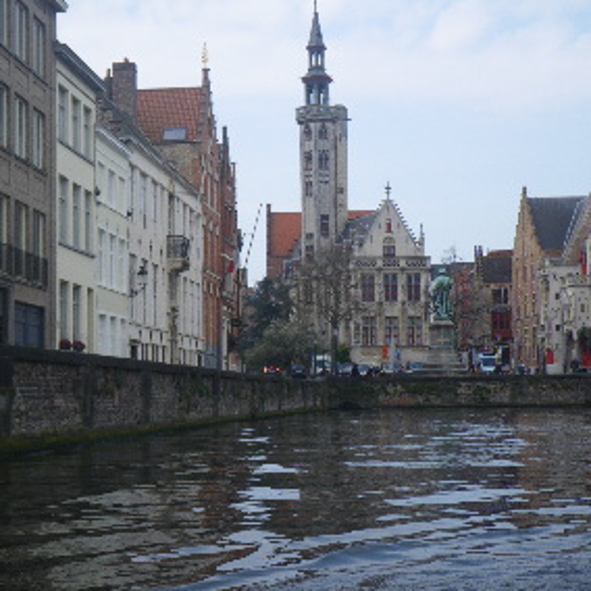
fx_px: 1178
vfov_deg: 28.2
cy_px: 298
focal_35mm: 61
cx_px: 308
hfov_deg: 28.2
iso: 50
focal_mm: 9.1
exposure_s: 1/200
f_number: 4.4
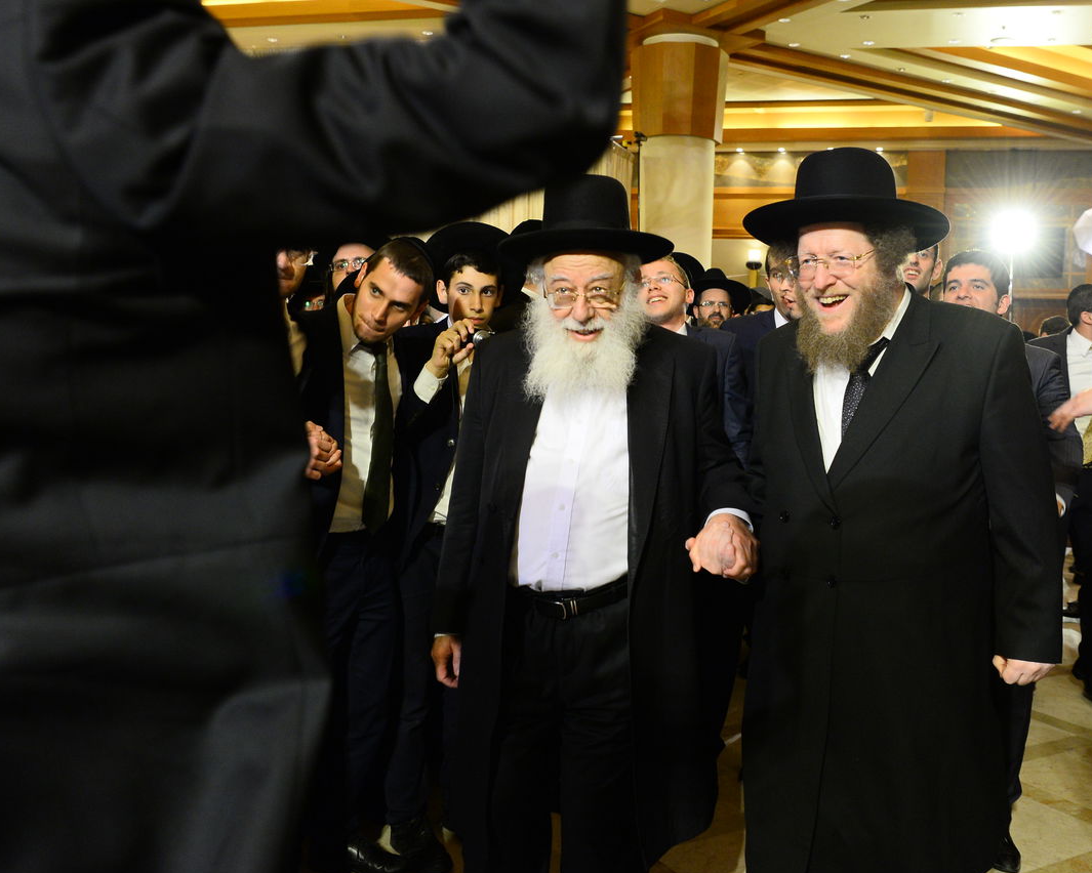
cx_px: 658
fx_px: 1196
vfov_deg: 40.1
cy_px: 412
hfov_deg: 48.8
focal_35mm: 37
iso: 2500
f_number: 5
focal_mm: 30
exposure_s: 1/160
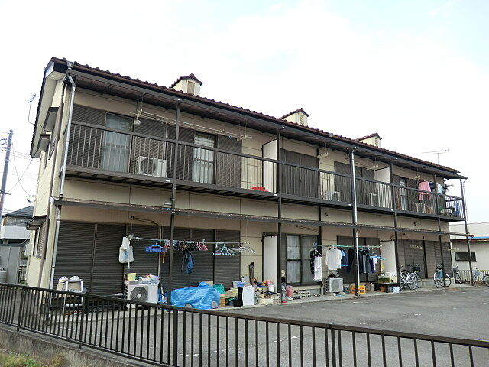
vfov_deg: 56.8
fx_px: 339
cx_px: 244
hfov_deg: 71.6
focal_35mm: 24
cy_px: 184
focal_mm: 4.3
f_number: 3.2
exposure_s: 1/250
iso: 80
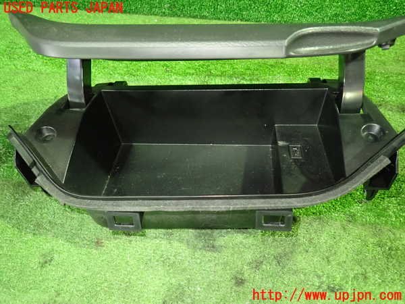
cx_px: 202
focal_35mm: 25
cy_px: 152
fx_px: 292
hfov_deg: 69.4
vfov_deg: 54.9
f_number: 2
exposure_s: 1/20
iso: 800
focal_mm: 4.5
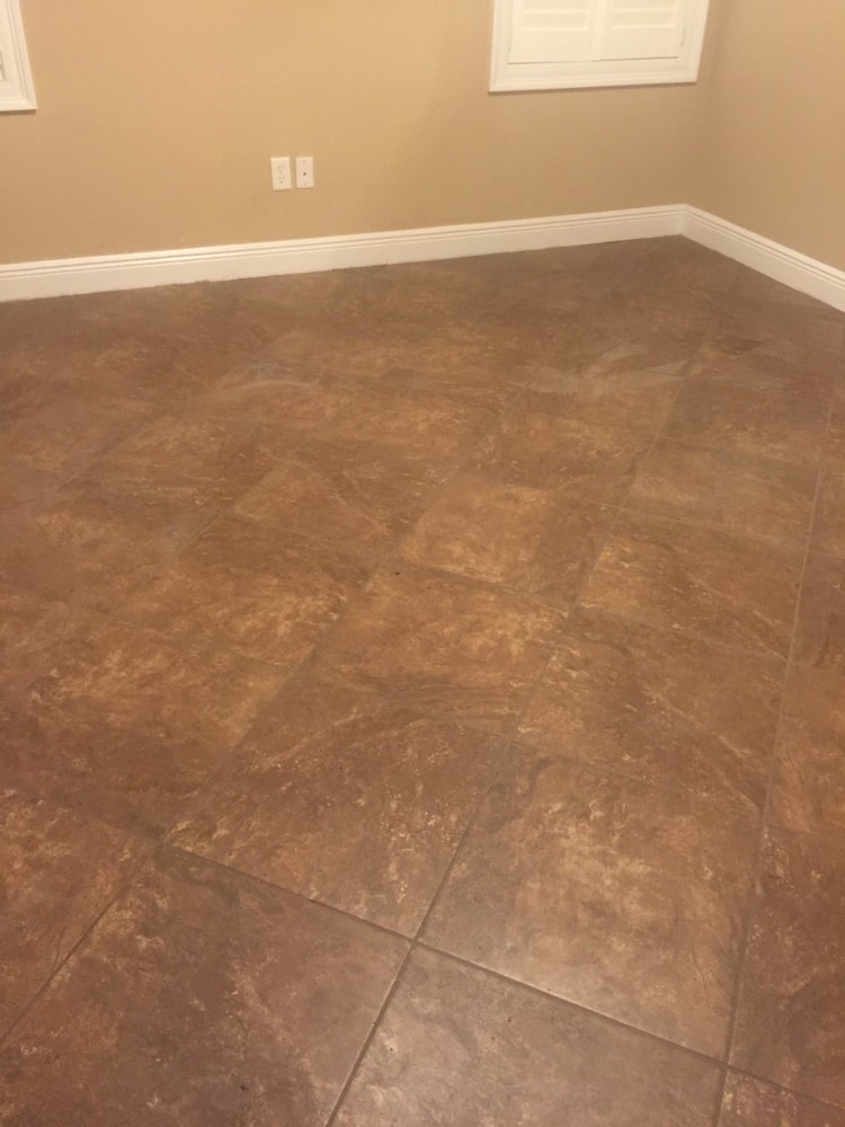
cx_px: 422
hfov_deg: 48.2
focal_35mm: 29
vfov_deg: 61.7
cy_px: 564
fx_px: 944
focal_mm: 4.15
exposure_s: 1/8
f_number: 2.2
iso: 100
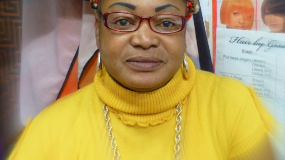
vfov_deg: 17.6
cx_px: 176
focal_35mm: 68
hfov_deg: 30.9
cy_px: 39
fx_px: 514
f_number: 2.8
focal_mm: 7.6
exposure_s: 1/40
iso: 400
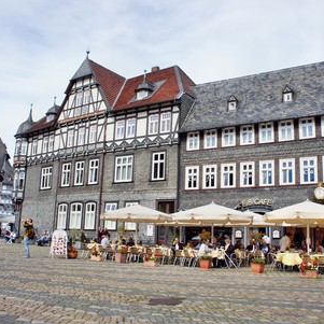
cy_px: 164
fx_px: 371
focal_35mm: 35
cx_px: 193
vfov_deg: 47.2
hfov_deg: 47.0
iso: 200
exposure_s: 1/160
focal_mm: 18
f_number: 11
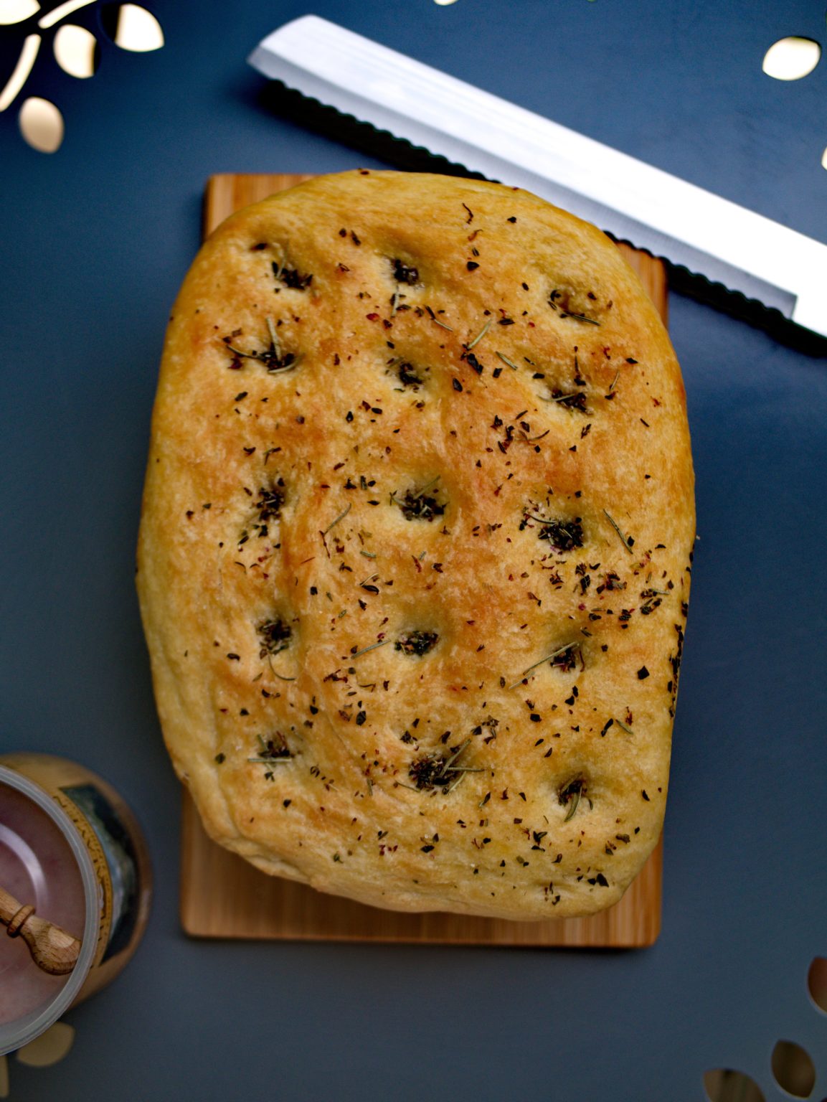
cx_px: 414
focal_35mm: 50
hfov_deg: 29.1
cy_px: 551
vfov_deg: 38.2
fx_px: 1592
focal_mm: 25
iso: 200
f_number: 2.2
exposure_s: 1/1300
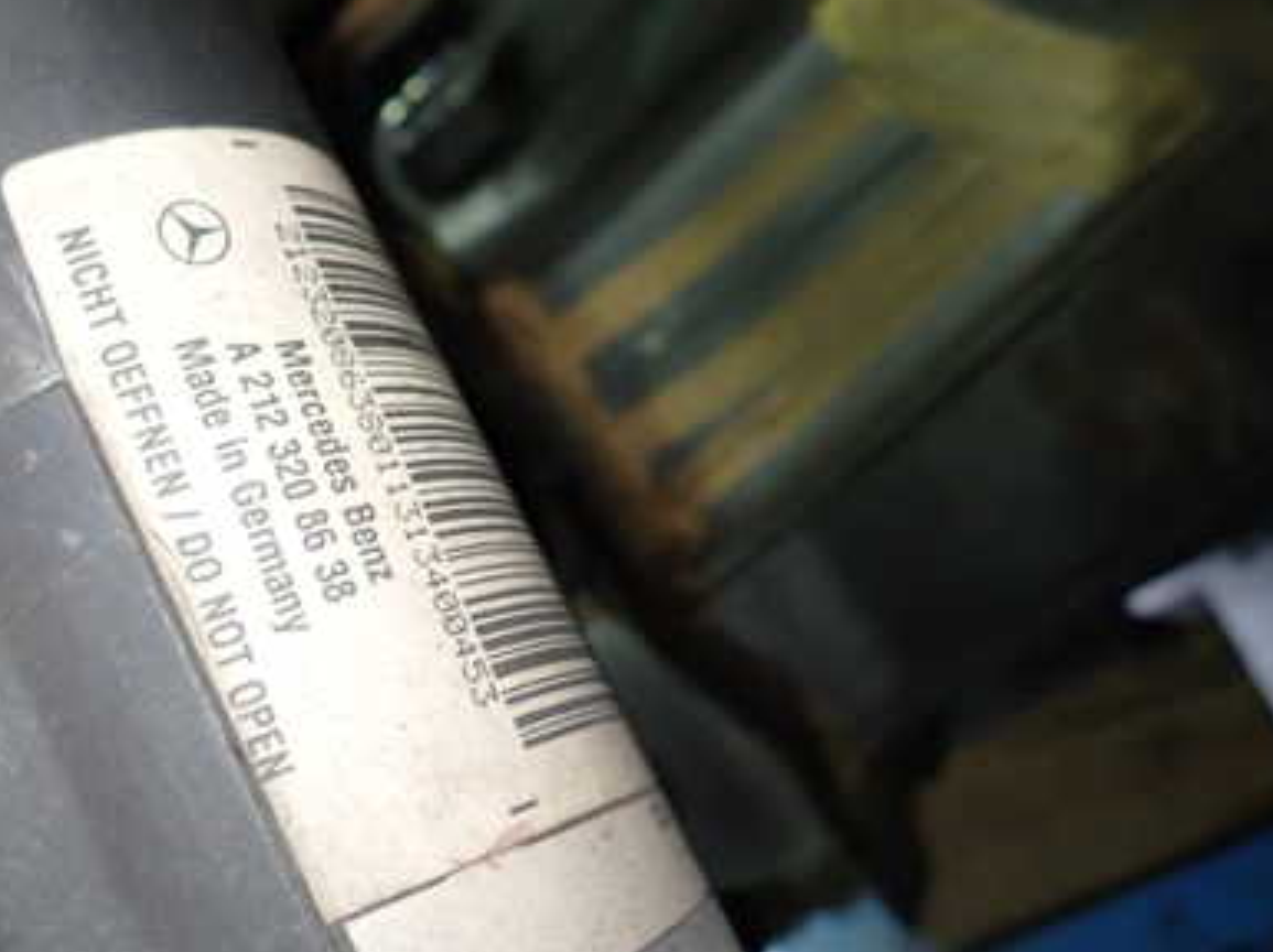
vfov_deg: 36.7
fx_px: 1433
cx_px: 446
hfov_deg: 47.3
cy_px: 559
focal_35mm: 39
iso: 320
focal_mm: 4.5
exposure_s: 1/30
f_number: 2
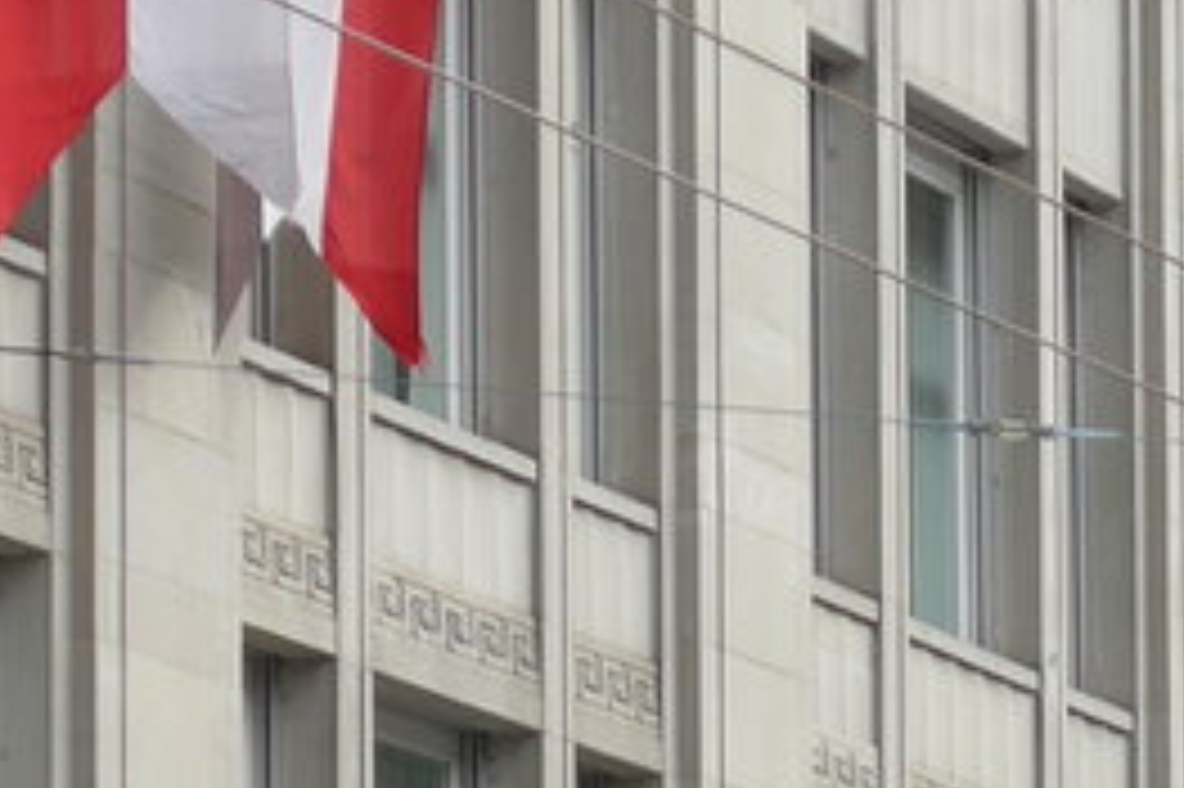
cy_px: 1707
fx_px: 9203
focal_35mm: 280
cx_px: 1035
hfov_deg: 7.3
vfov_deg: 4.8
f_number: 3.5
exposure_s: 1/400
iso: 80
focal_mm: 12
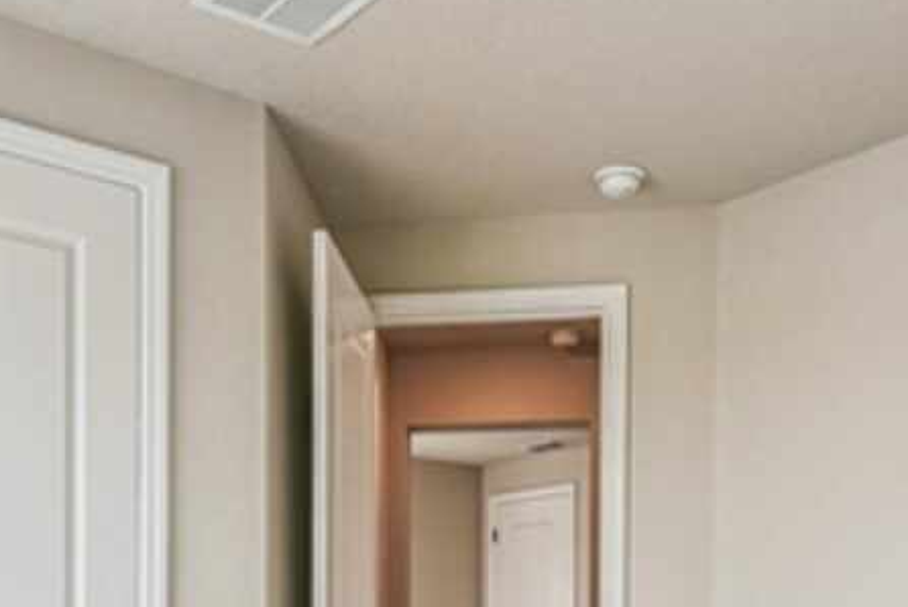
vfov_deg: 28.7
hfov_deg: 45.1
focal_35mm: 43
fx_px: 1085
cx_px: 358
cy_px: 644
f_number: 7.1
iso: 100
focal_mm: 10
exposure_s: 1/60
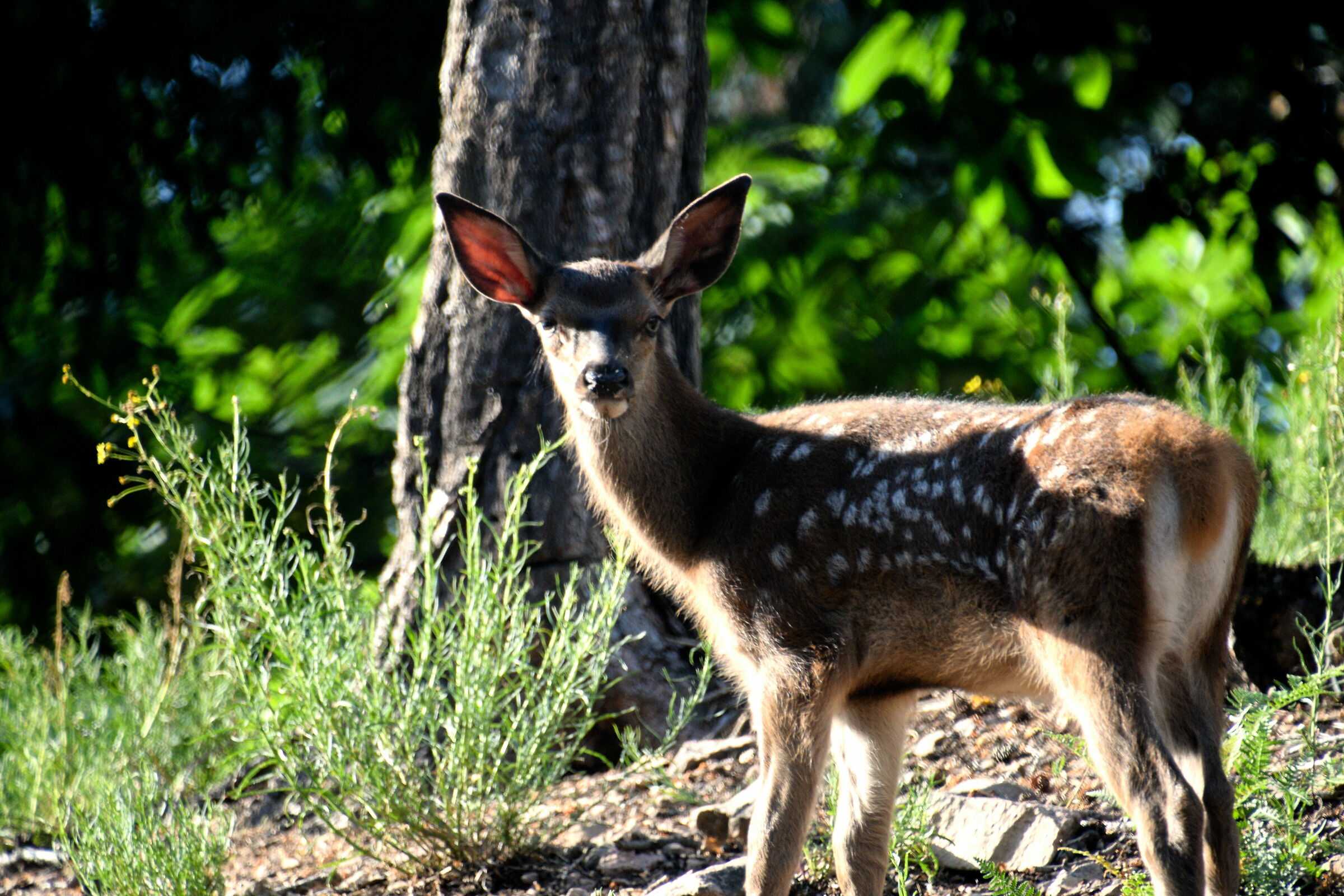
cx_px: 672
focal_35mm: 450
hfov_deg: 4.6
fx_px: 16799
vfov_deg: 3.1
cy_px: 448
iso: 900
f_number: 6.3
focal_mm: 300
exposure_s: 1/500
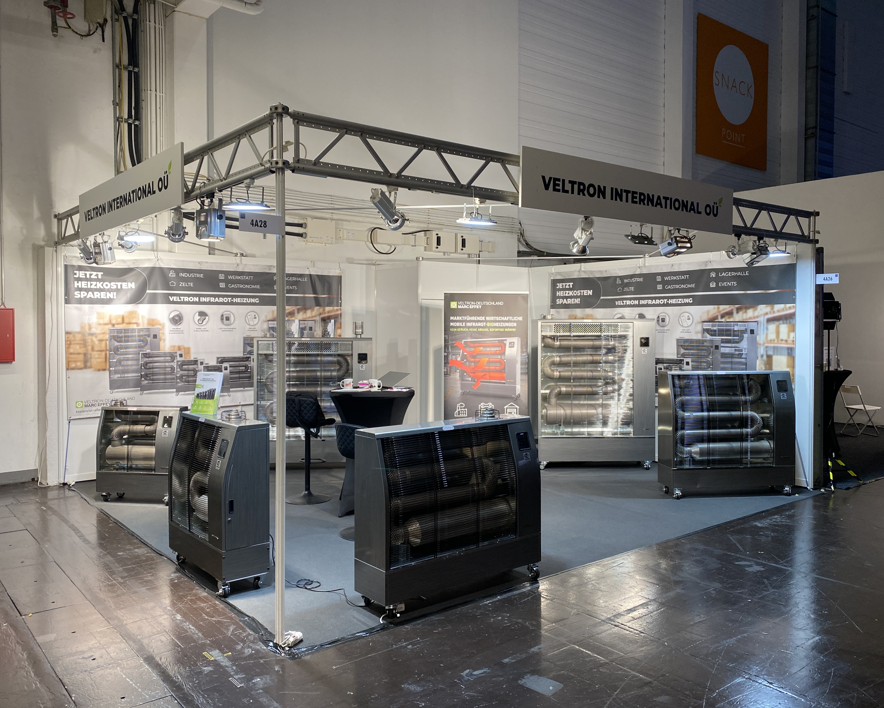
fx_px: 733
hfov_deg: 62.2
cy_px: 345
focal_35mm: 28
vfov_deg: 51.5
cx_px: 436
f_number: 1.8
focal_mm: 4.25
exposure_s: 1/100
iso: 125
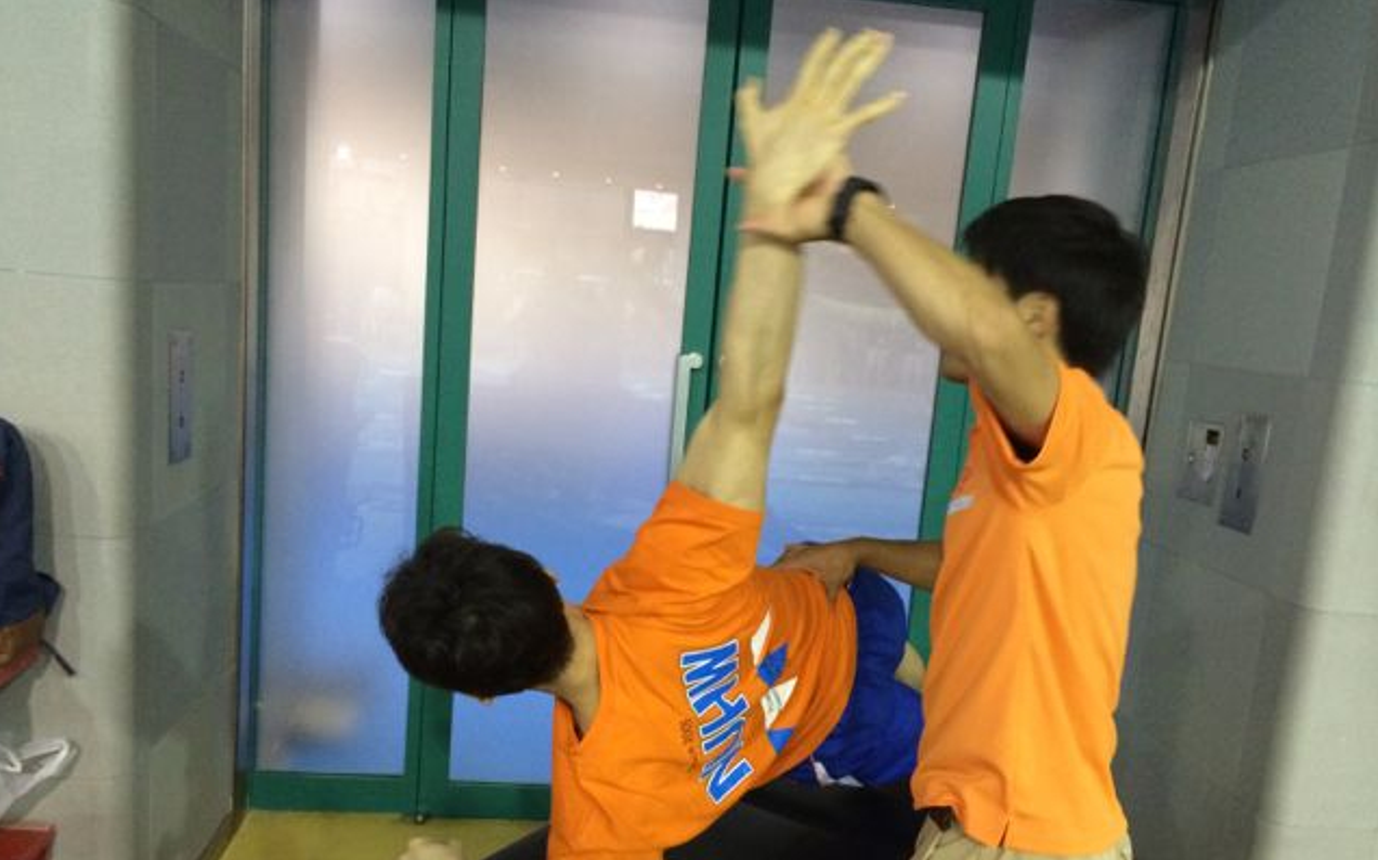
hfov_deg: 59.7
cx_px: 687
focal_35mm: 32
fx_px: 1201
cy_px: 516
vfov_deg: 39.2
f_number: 2.2
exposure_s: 1/30
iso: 250
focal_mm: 4.12
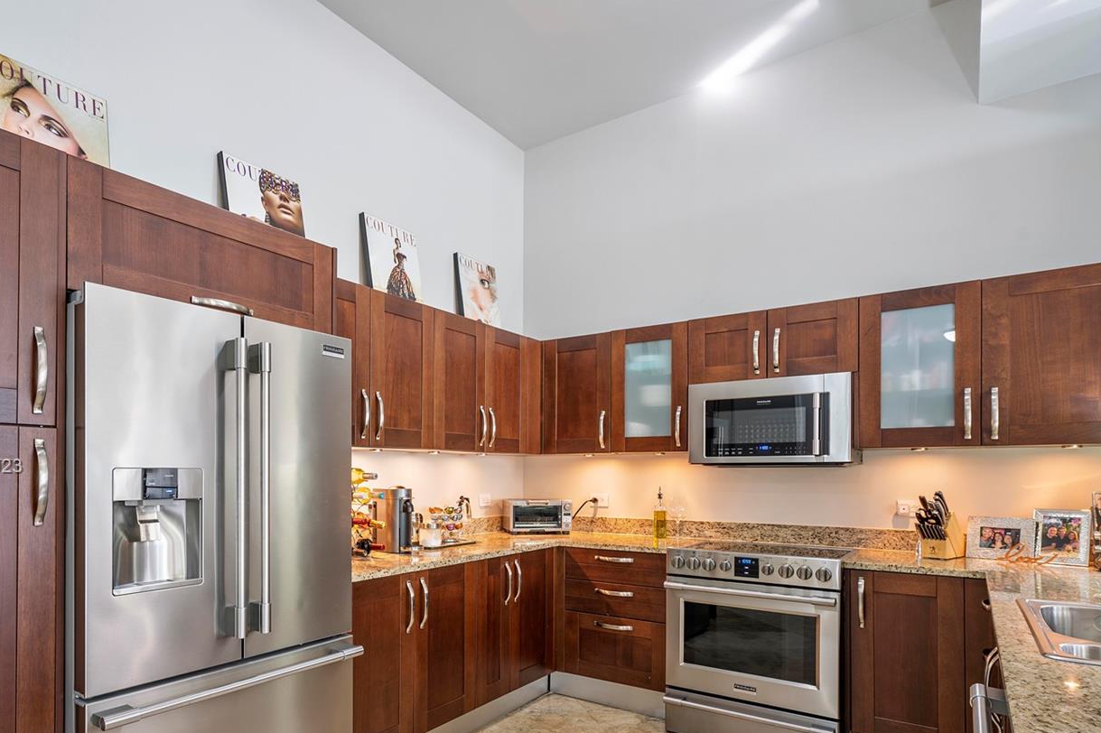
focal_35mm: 21
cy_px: 468
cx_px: 456
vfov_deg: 58.6
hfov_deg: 80.5
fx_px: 642
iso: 320
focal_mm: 16
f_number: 8
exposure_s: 1/2.5
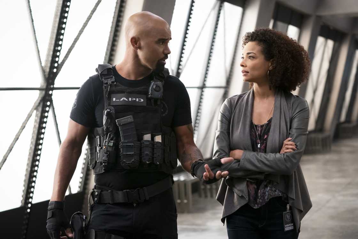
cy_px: 120
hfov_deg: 28.8
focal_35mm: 70
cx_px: 179
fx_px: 696
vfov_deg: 19.5
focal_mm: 70
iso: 6400
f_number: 3.5
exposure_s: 1/250
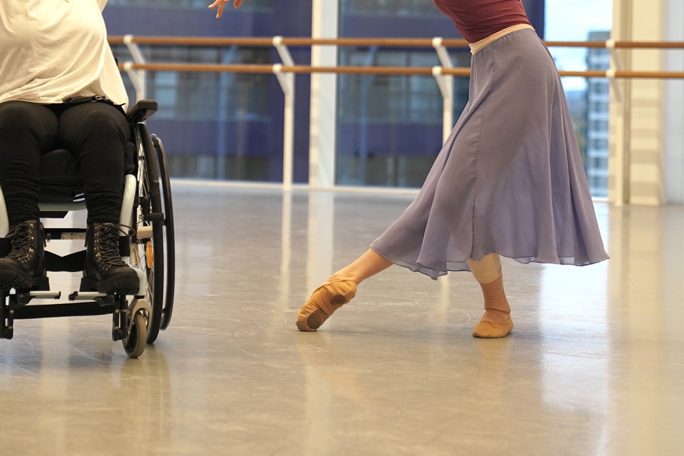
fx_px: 2319
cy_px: 32
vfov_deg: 11.2
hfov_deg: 16.8
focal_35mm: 122
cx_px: 289
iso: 1250
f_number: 2.8
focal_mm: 64
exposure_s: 1/250
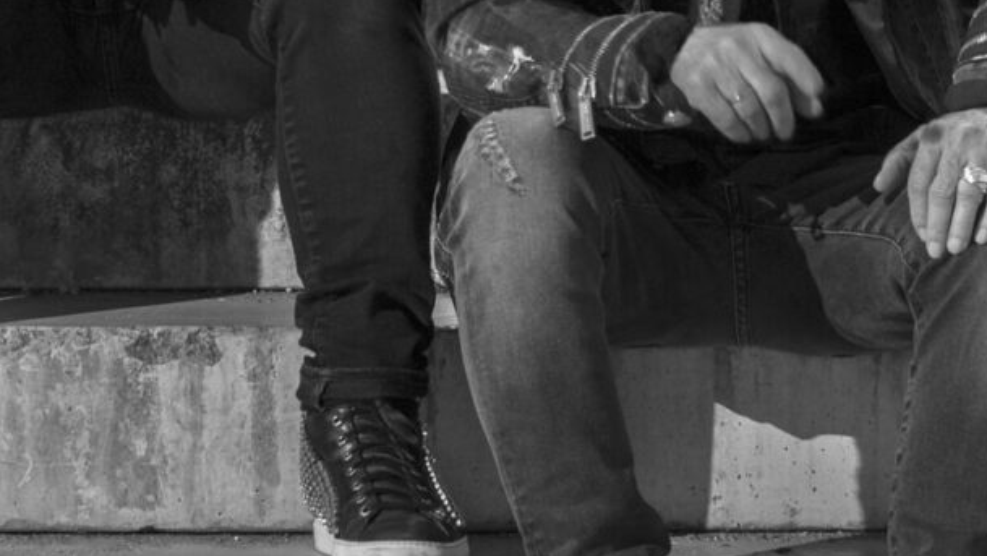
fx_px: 7932
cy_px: -146
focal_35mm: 303
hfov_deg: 7.1
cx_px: 570
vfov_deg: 4.0
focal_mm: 86
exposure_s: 1/30
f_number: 6.3
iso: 100
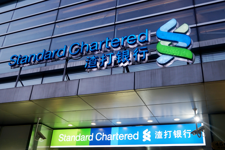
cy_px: 75
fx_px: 225
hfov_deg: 53.1
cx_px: 112
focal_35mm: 36
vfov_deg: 36.9
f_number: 4
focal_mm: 24
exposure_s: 1/60
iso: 400
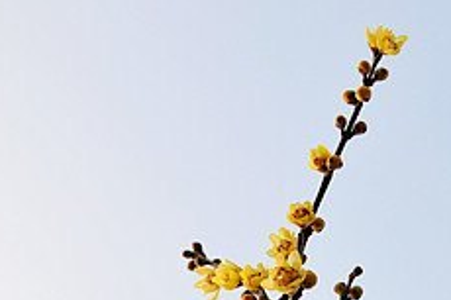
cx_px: 357
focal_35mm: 82
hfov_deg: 24.3
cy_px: 383
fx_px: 1030
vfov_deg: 15.8
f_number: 8
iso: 200
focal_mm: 21
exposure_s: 1/250
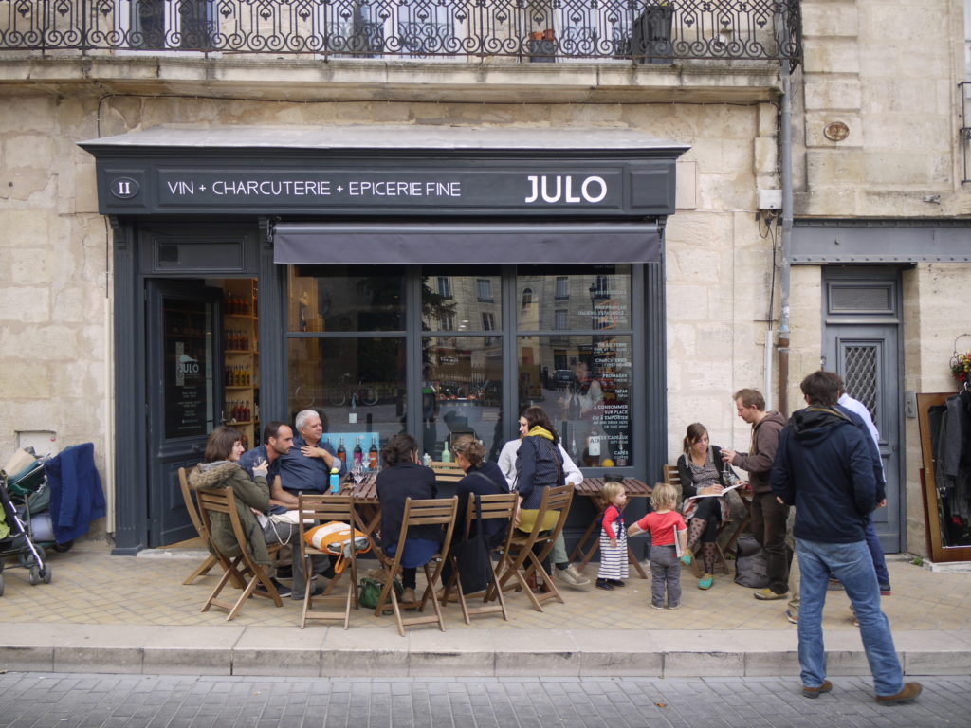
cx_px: 486
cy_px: 364
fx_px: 785
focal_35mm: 28
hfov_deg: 63.4
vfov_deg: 49.7
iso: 100
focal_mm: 14
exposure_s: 1/80
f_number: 3.5
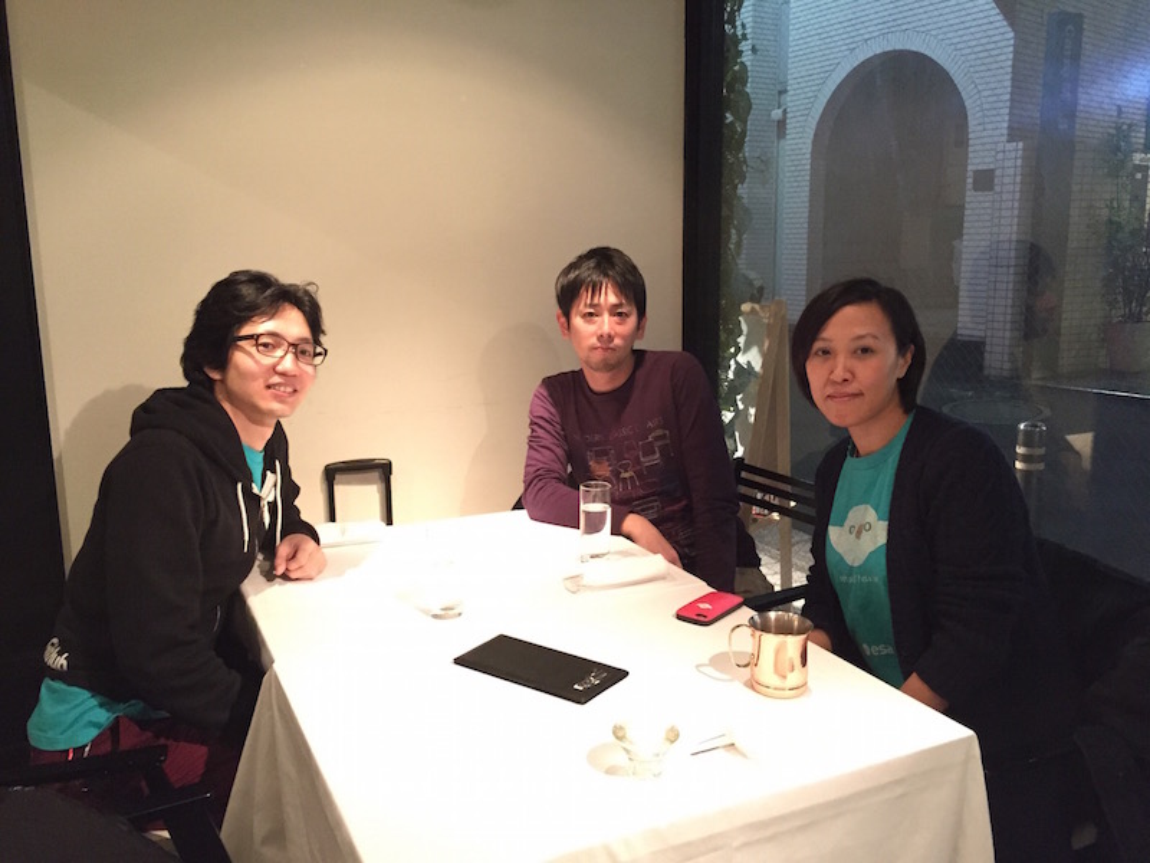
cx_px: 575
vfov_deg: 48.2
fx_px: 963
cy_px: 432
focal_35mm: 29
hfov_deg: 61.7
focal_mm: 4.15
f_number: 2.2
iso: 1000
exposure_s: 1/15
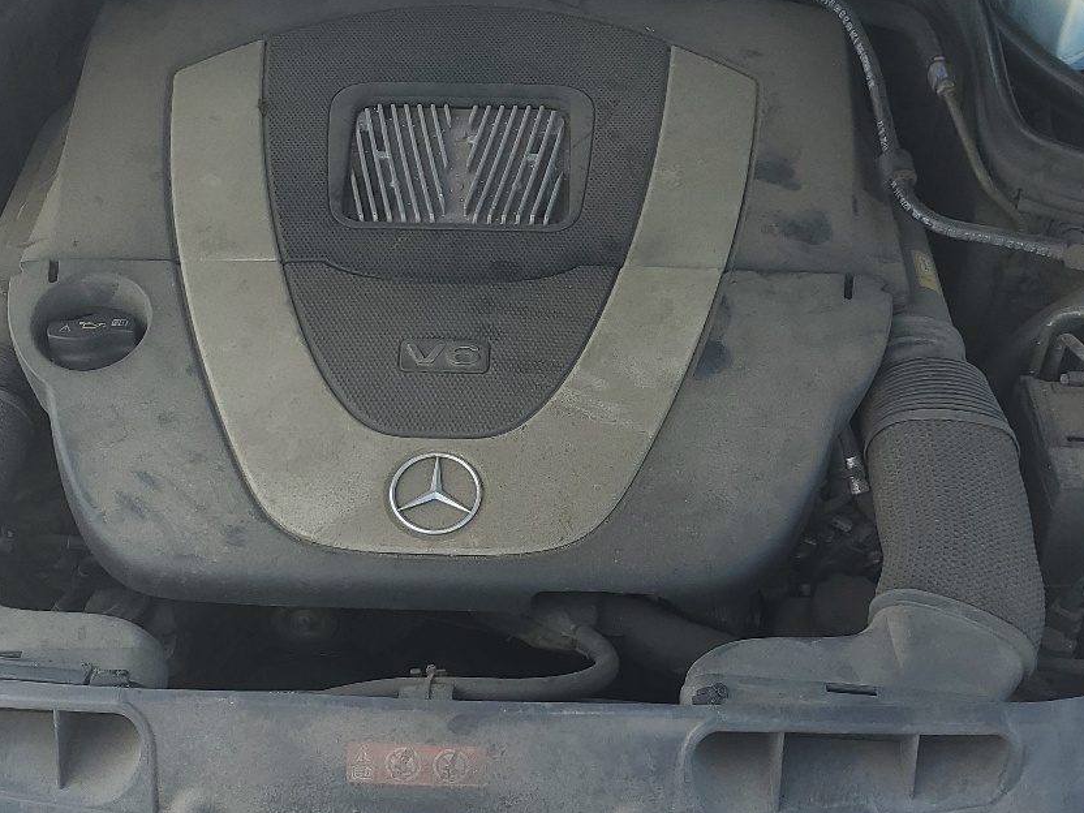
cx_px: 539
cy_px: 524
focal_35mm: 50
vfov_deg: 29.0
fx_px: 1566
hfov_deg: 38.2
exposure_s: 1/588
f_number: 1.5
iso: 50
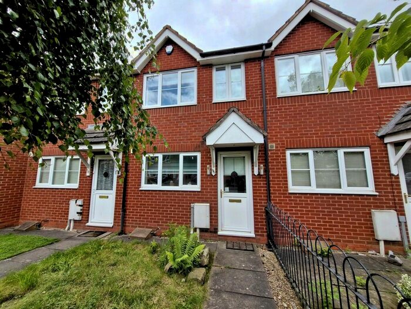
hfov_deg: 106.2
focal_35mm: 13
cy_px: 154
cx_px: 206
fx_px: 154
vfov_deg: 89.9
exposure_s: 1/1000
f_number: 2.2
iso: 50
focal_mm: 1.74
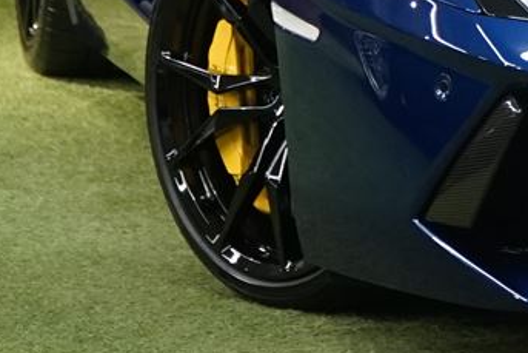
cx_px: 730
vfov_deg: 4.4
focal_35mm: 306
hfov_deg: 6.7
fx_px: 4490
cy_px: -287
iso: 1250
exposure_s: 1/100
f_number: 4
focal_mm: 55
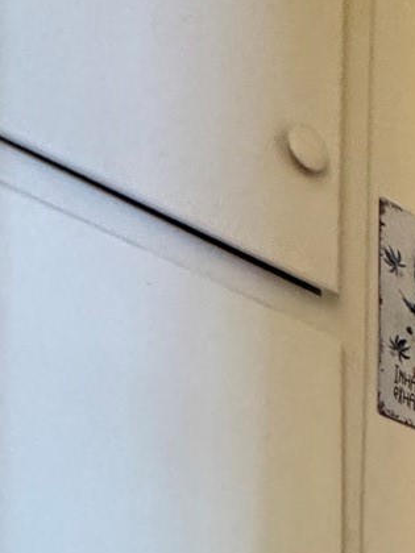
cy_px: 878
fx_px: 1023
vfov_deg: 23.0
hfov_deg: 16.8
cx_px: 843
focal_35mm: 64
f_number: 2.2
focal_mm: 2.22
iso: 400
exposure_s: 1/60
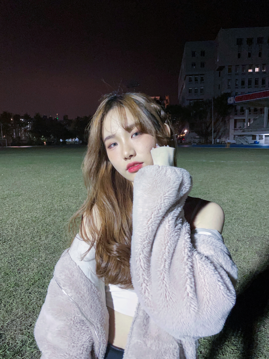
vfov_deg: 67.3
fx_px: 269
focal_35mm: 26
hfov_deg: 53.1
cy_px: 180
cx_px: 134
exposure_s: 1/60
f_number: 1.6
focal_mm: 4.2
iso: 320
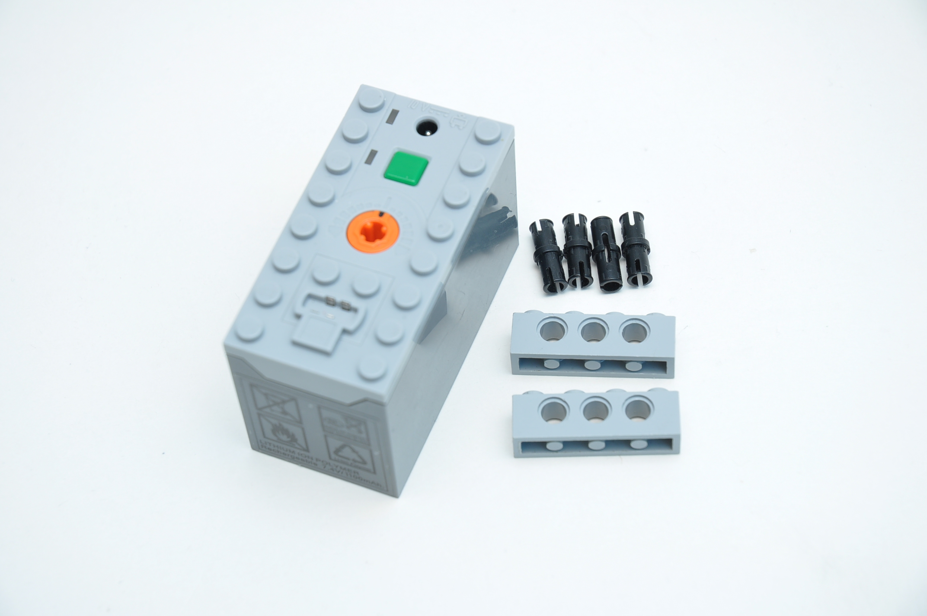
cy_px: 308
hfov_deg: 19.5
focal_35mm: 105
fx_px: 2700
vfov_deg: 13.0
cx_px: 464
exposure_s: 1/60
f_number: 7.1
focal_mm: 70
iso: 200
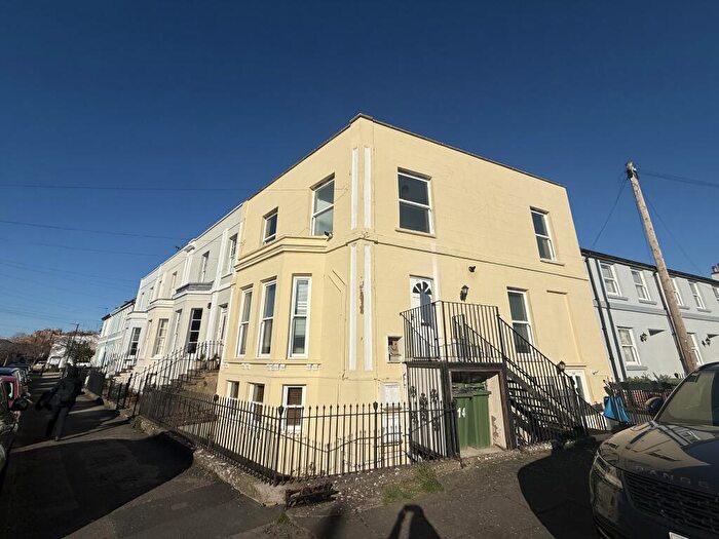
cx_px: 360
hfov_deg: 102.1
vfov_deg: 85.7
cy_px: 270
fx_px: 291
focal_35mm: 14
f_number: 2.2
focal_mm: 2.22
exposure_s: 1/7634
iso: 40
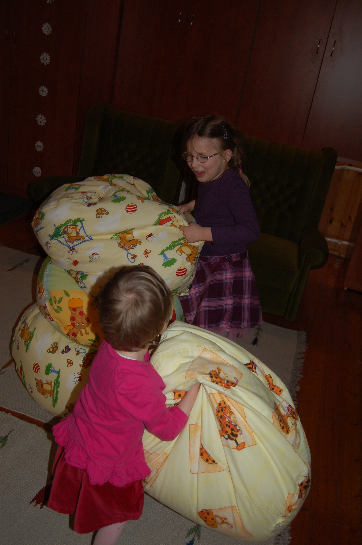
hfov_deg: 38.3
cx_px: 181
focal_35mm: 34
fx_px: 521
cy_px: 272
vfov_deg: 55.1
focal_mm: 23
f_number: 3.8
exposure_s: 1/60
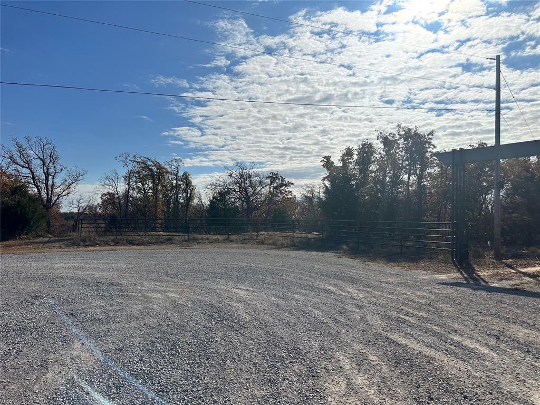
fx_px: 374
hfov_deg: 71.6
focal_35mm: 24
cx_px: 270
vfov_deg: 56.8
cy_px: 202
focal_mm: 6.86
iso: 80
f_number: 1.78
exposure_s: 1/18519
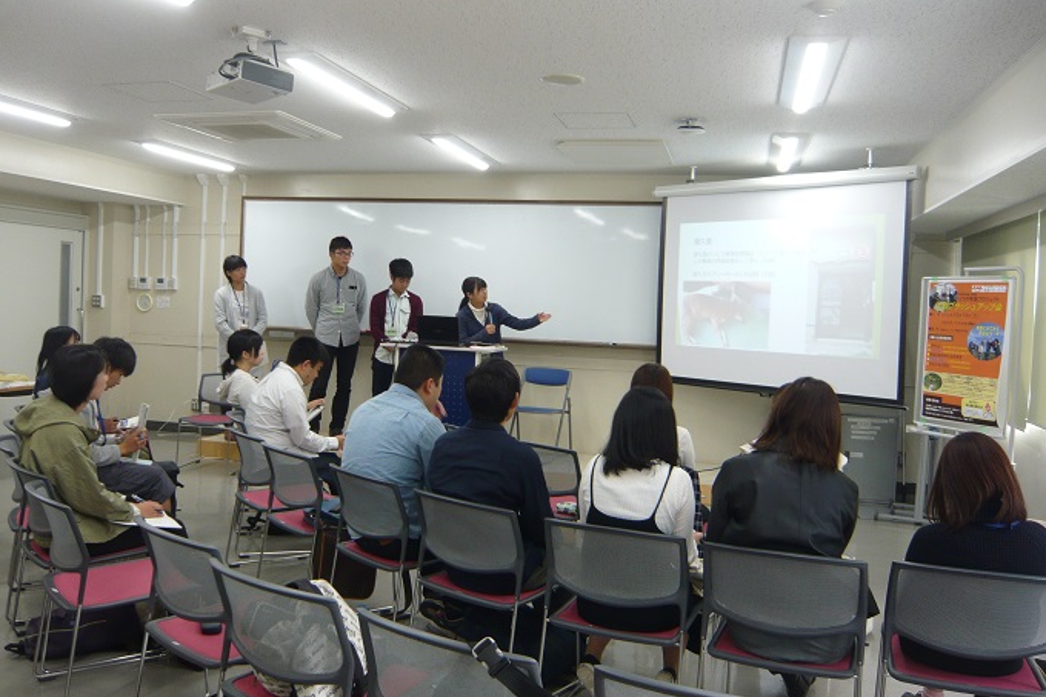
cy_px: 336
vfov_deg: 43.6
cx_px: 521
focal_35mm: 30
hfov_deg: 61.9
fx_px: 871
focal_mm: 4.6
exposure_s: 1/40
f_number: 2.8
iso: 100
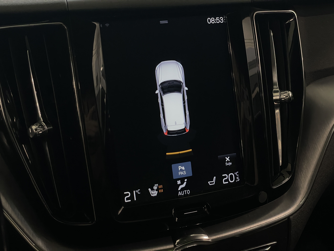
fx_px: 502
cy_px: 126
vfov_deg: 28.0
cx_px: 167
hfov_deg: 36.8
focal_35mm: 52
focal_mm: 6
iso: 320
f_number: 2
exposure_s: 1/51
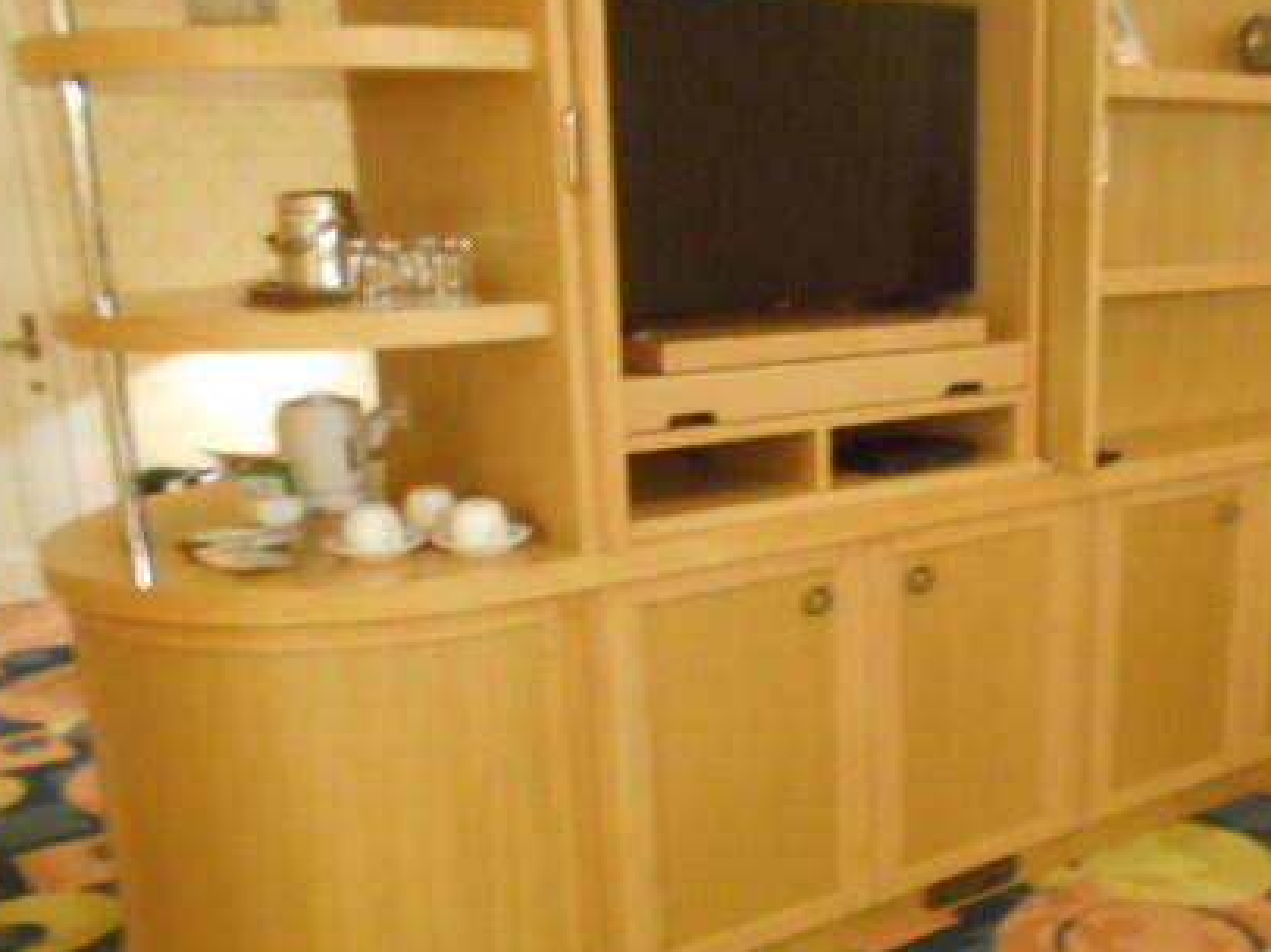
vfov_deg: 34.5
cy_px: 683
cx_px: 908
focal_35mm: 41
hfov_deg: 44.7
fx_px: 1505
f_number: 3.2
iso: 800
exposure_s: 1/8
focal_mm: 4.6
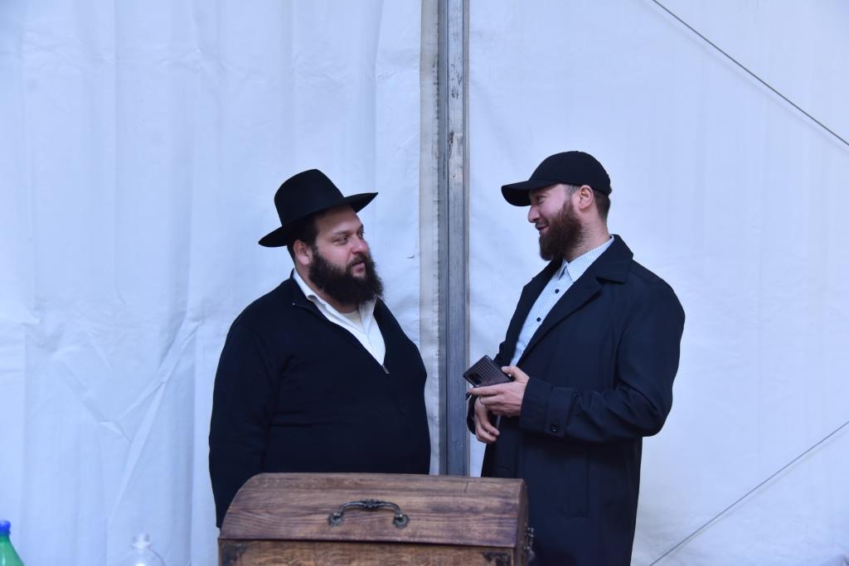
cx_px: 424
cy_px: 283
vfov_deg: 33.4
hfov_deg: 48.5
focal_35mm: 40
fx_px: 943
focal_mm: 40
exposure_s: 1/100
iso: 800
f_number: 4
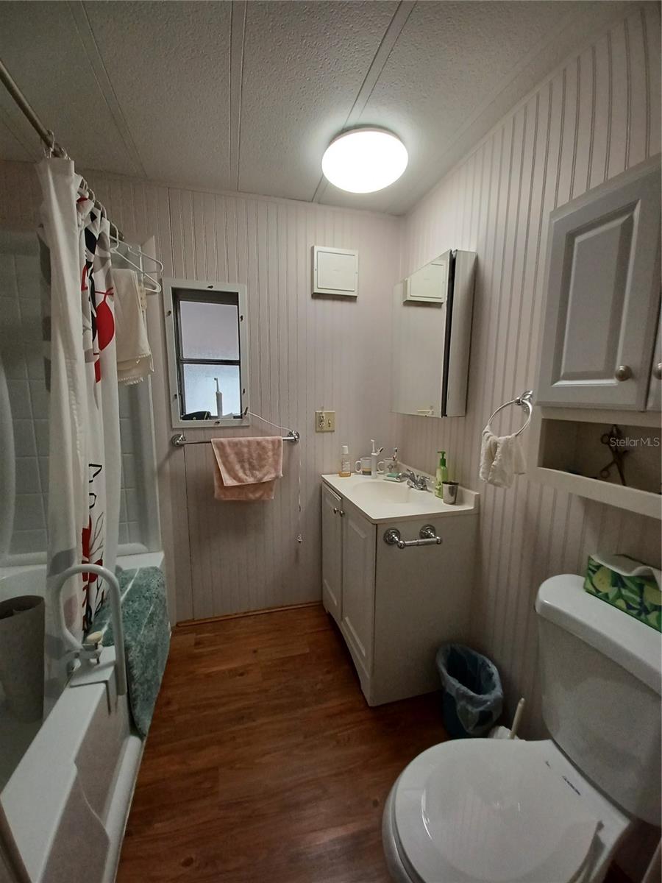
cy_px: 442
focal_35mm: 13
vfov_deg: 106.2
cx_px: 331
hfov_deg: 89.9
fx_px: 331
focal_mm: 1.42
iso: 100
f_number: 2.2
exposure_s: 1/60
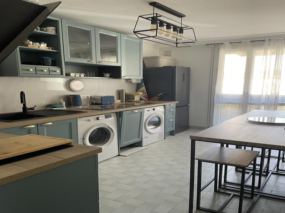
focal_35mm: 26
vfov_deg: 53.1
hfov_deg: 67.3
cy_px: 106
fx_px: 214
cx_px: 142
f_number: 1.6
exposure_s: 1/97
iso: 125
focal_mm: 4.2
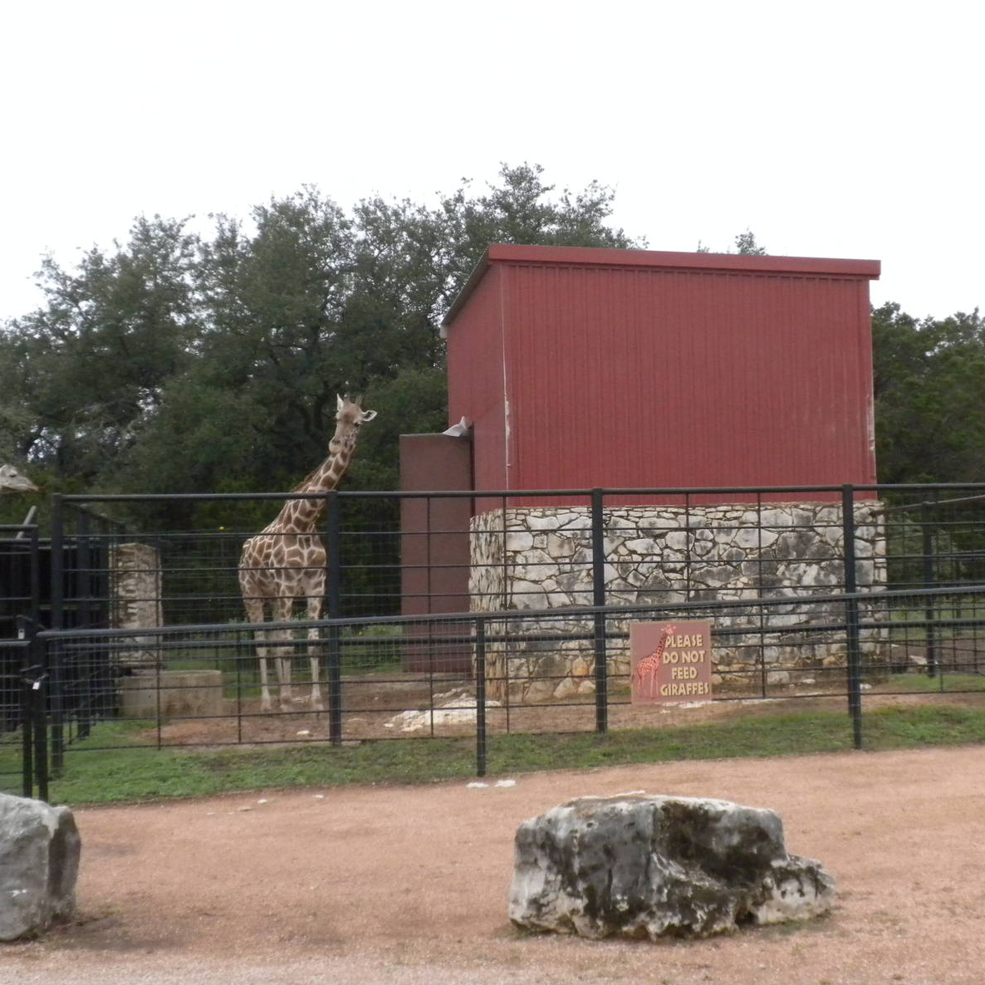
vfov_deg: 27.7
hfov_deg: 27.7
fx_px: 1996
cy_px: 495
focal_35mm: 62
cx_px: 591
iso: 400
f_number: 4.3
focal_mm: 9.1
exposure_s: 1/602
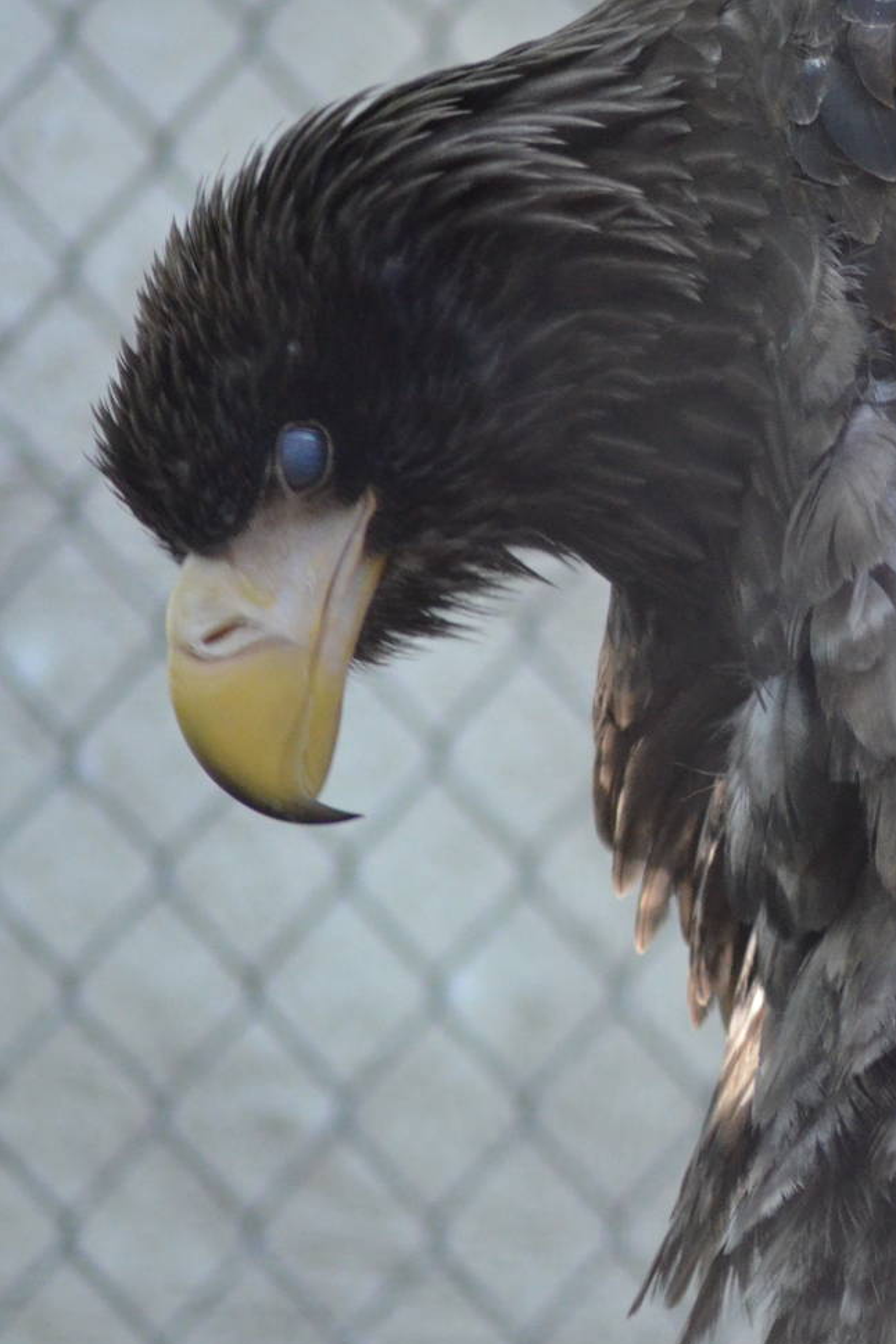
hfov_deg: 2.3
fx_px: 22137
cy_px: 678
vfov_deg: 3.5
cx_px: 975
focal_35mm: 593
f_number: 5
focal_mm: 240
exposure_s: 1/320
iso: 3200
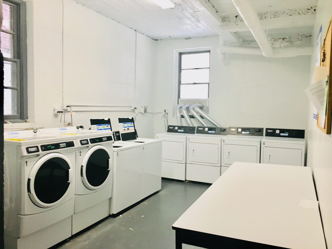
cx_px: 166
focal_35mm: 29
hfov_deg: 61.7
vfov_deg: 48.2
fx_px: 278
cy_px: 124
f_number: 2.2
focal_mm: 4.15
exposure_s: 1/30
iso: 64
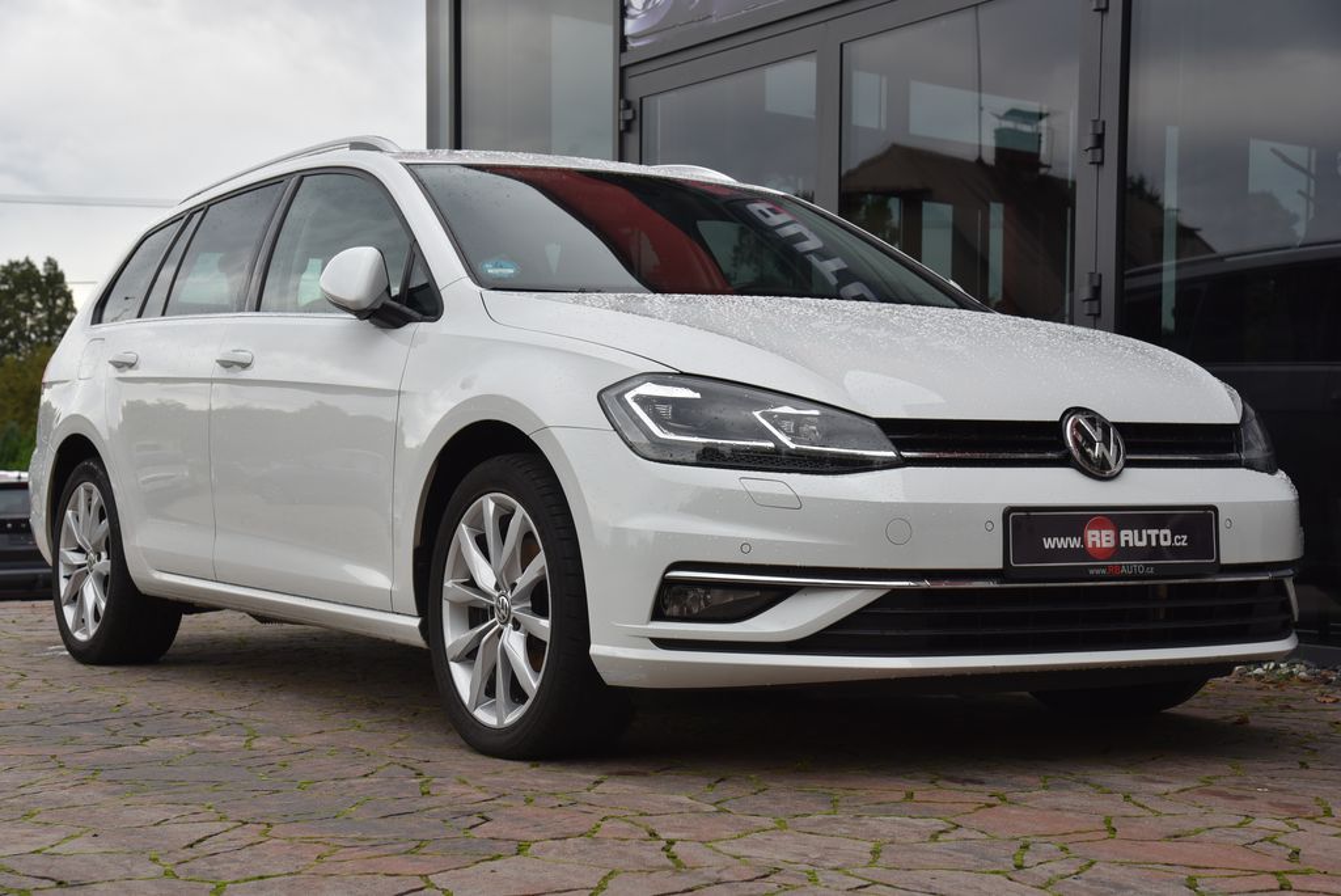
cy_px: 448
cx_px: 670
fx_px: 2162
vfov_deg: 23.4
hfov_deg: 34.5
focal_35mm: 58
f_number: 8
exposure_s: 1/250
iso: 500
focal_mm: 58
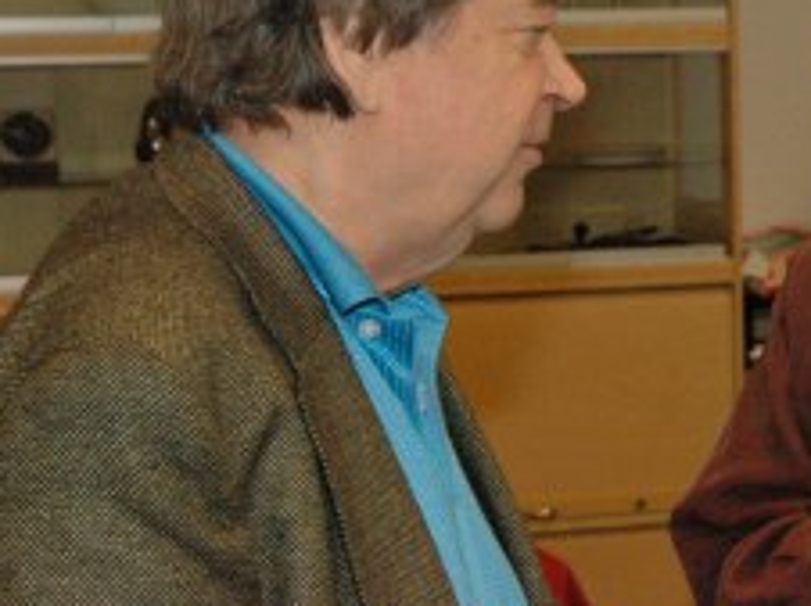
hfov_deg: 13.1
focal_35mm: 146
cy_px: 169
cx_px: 1019
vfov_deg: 10.1
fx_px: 3417
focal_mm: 38
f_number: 7.1
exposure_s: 1/60
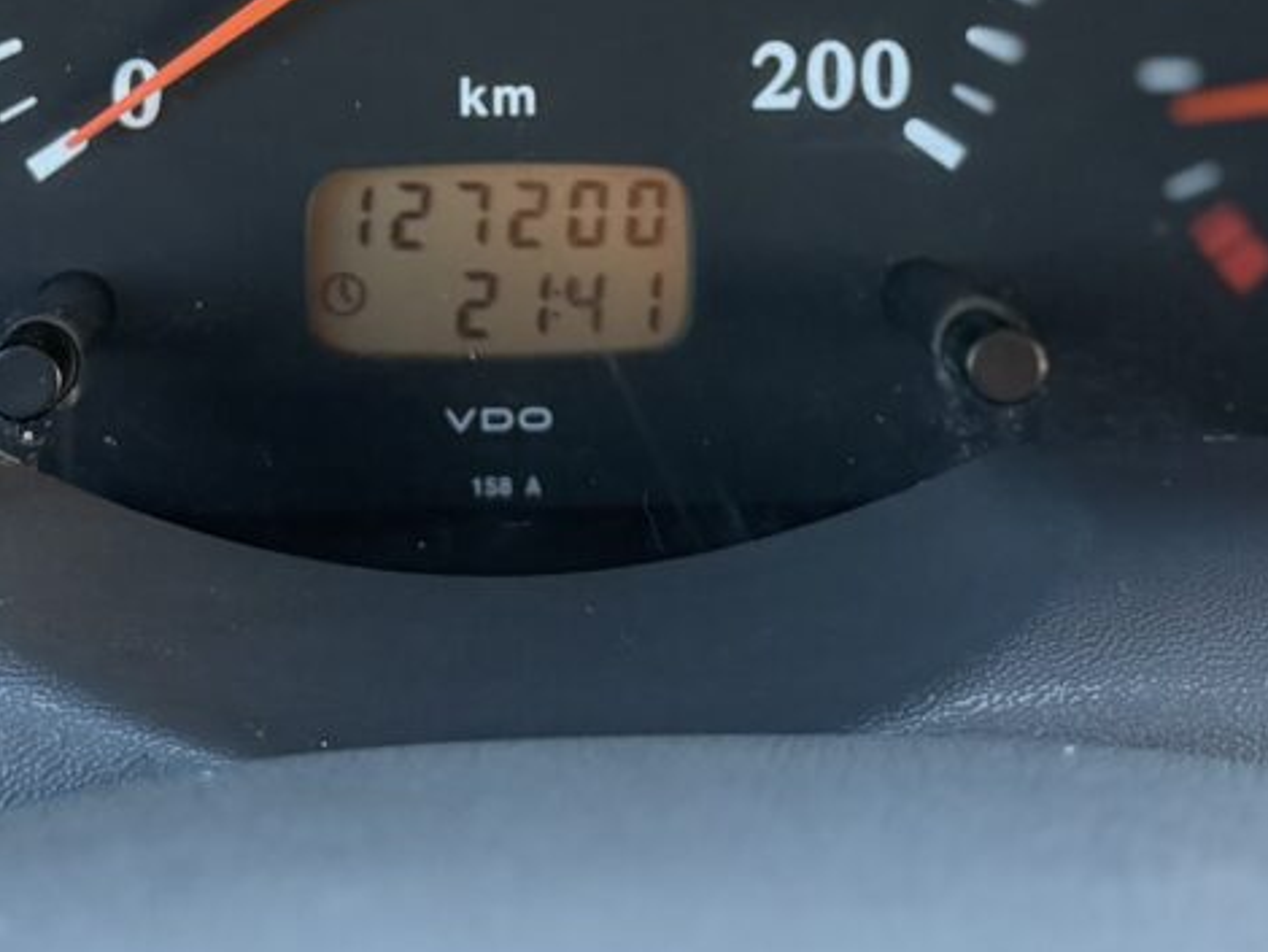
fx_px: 3592
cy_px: -116
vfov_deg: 14.7
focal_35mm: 98
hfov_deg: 20.0
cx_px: 556
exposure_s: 1/112
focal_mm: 6.76
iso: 200
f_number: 1.78
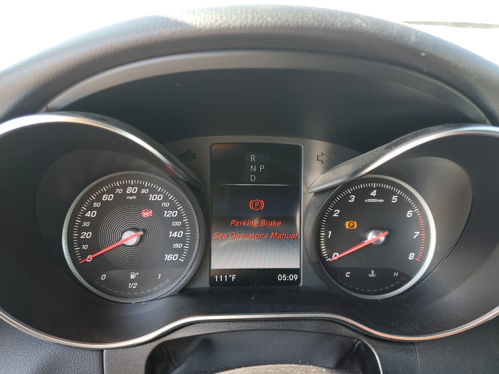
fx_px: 375
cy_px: 187
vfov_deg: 53.1
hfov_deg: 67.3
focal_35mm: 26
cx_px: 250
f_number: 1.5
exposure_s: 1/120
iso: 54
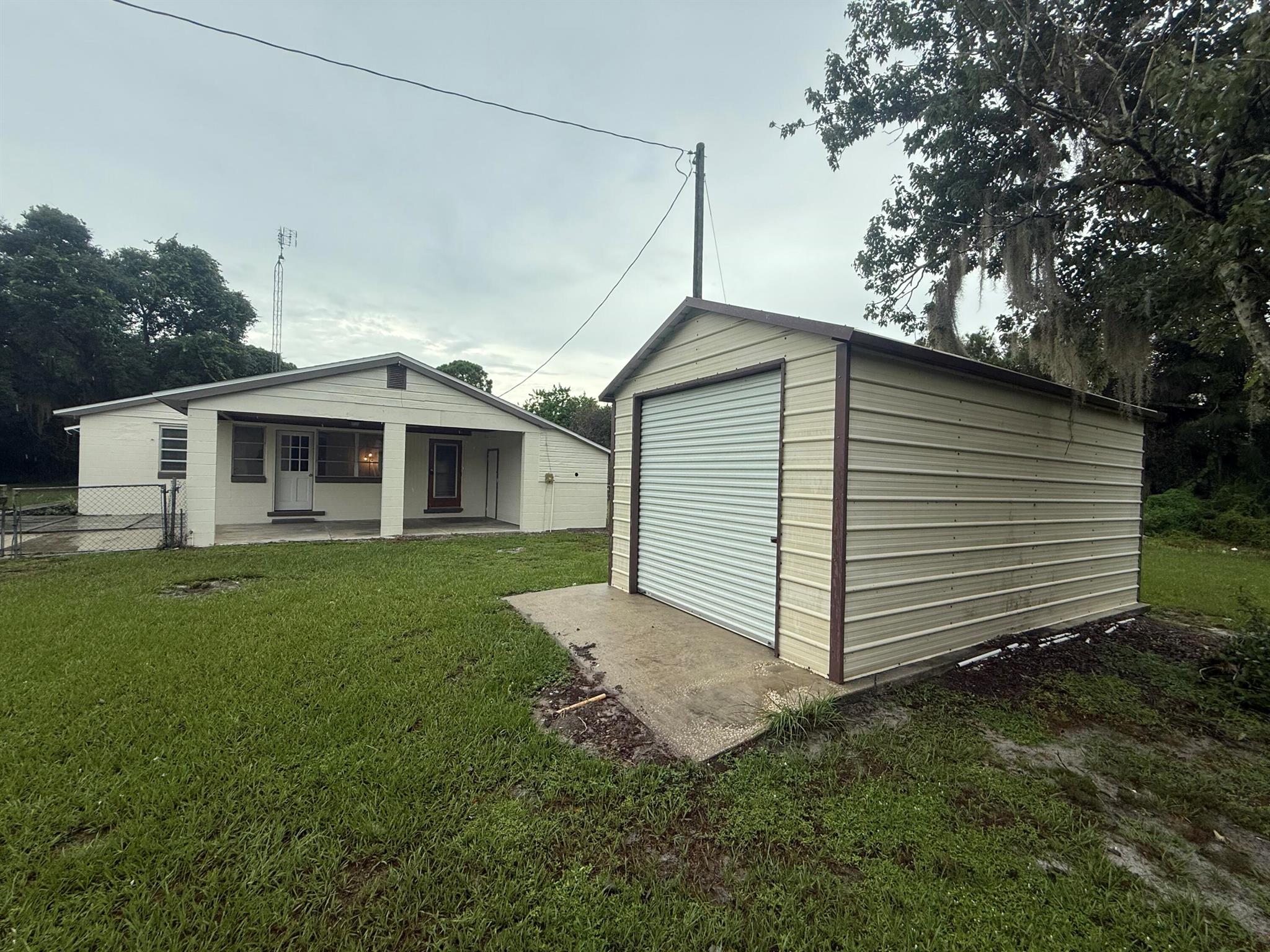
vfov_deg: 85.7
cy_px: 476
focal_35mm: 14
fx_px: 514
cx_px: 635
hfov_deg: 102.1
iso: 50
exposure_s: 1/607
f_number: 2.2
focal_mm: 2.22
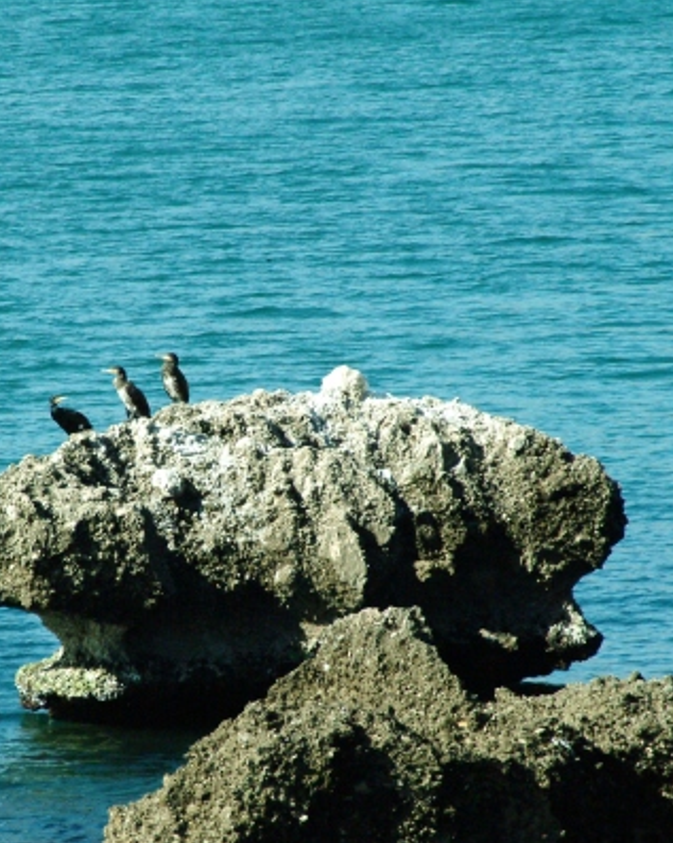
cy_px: 443
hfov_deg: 2.2
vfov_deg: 2.8
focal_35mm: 690
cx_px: 102
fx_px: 17194
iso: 1600
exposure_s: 1/500
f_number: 19
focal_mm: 299
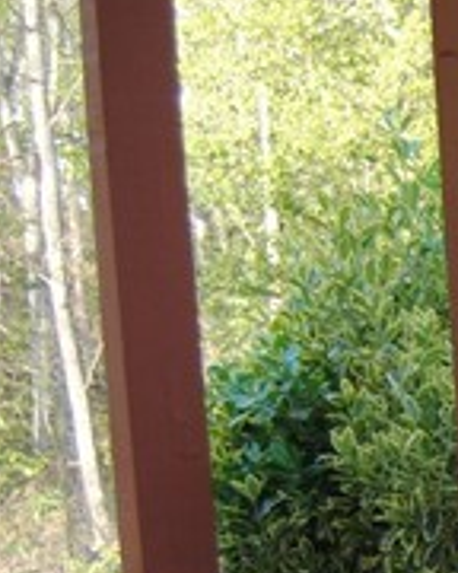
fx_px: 3168
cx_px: 1271
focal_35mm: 187
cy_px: 729
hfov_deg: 7.5
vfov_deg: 10.1
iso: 160
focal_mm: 22
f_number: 3.5
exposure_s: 1/125
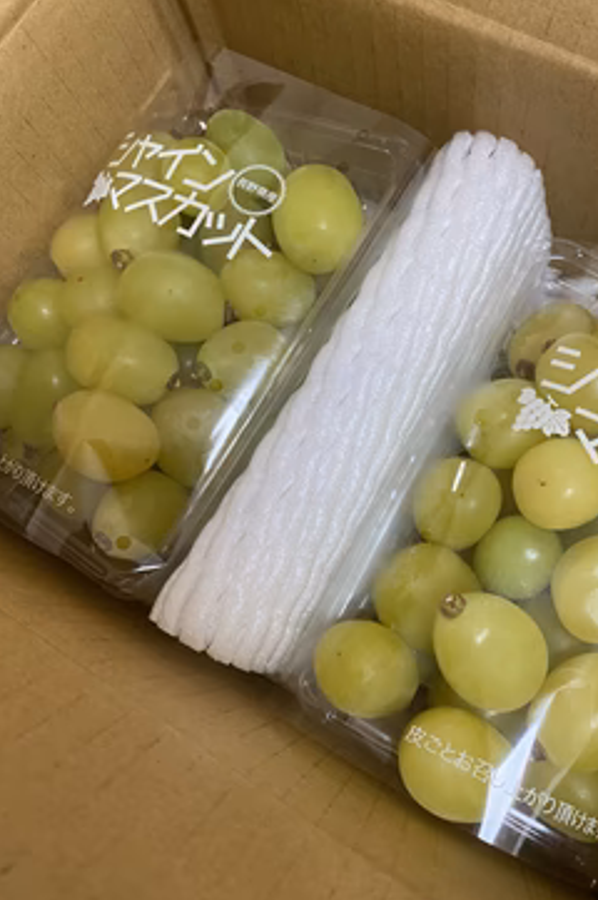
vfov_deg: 62.0
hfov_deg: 43.3
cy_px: 449
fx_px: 749
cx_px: 366
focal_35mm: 30
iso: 125
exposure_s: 1/63
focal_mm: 4.25
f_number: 1.8
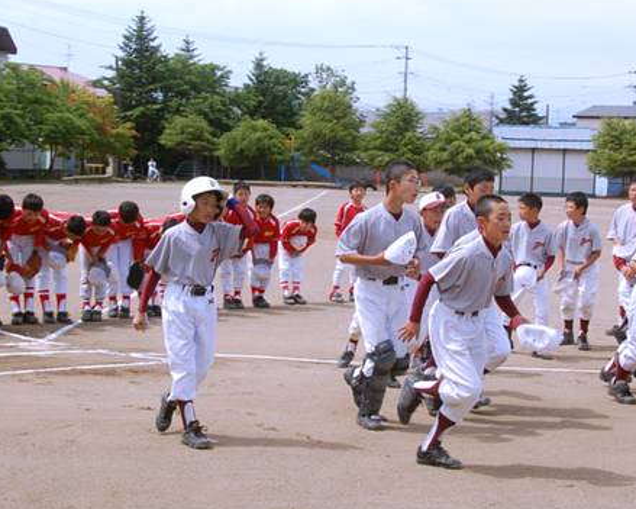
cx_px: 358
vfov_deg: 18.7
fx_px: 1543
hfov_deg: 23.3
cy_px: 238
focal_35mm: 82
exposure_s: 1/250
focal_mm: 32
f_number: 10
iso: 280
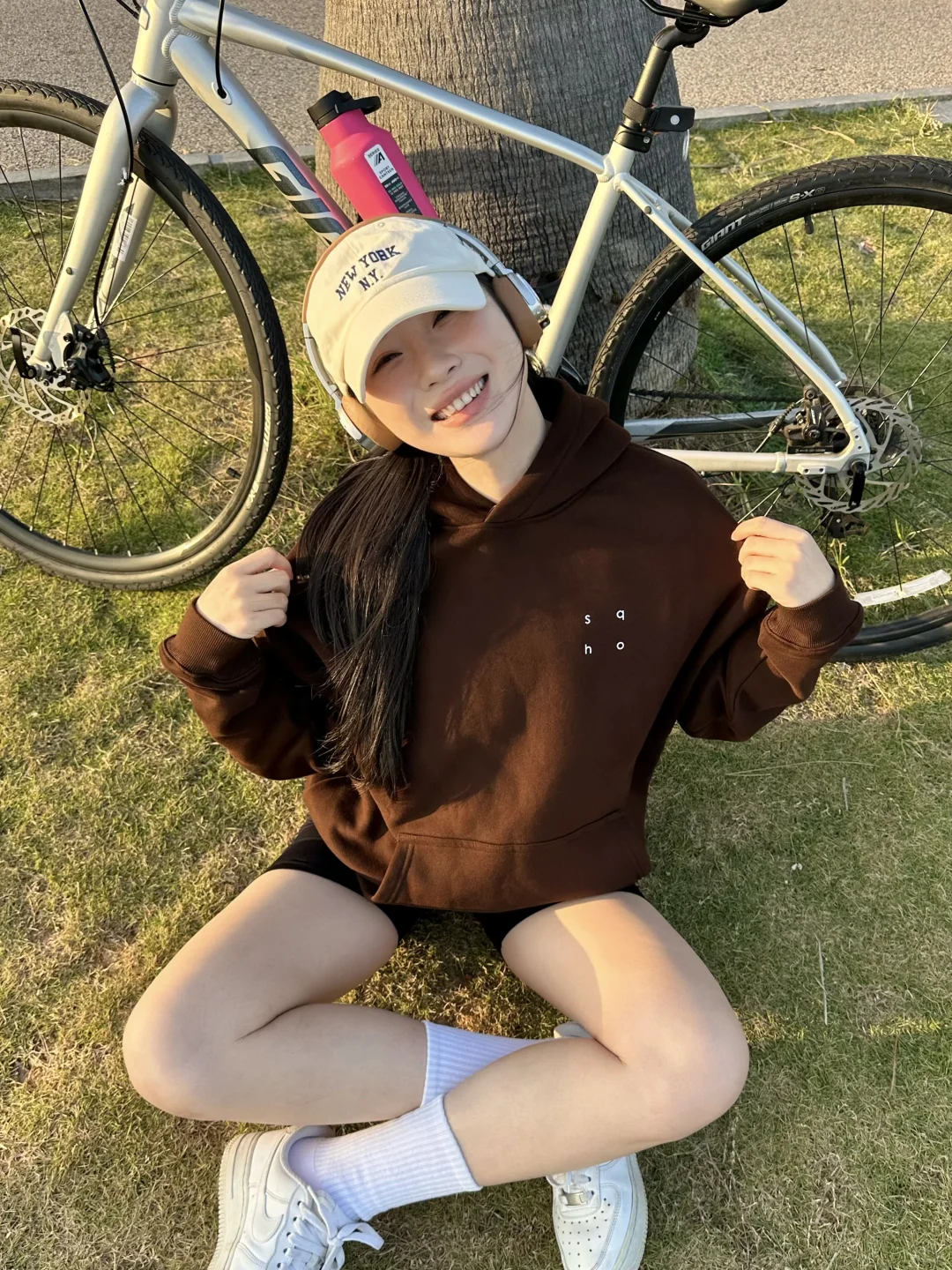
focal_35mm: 24
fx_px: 880
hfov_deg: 56.8
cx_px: 476
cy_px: 635
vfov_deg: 71.6
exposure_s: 1/1131
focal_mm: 6.86
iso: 80
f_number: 1.78
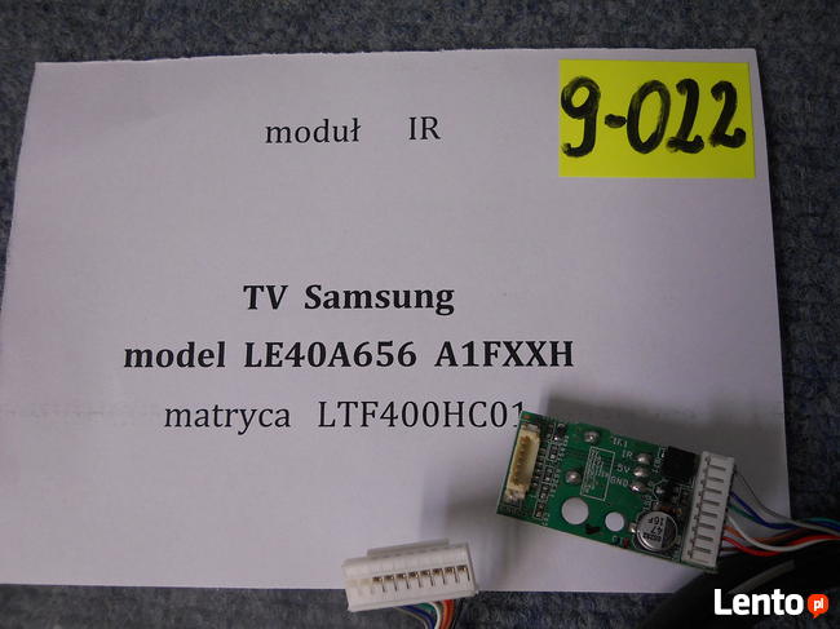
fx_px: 995
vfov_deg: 35.1
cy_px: 314
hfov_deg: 45.8
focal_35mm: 41
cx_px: 420
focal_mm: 6.72
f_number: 3.1
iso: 125
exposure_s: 1/30
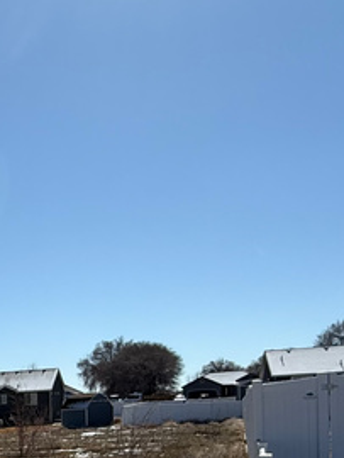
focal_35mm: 53
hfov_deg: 23.6
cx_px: -129
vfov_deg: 33.2
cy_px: 456
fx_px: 701
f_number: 2.2
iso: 50
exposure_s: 1/4425
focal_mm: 2.22
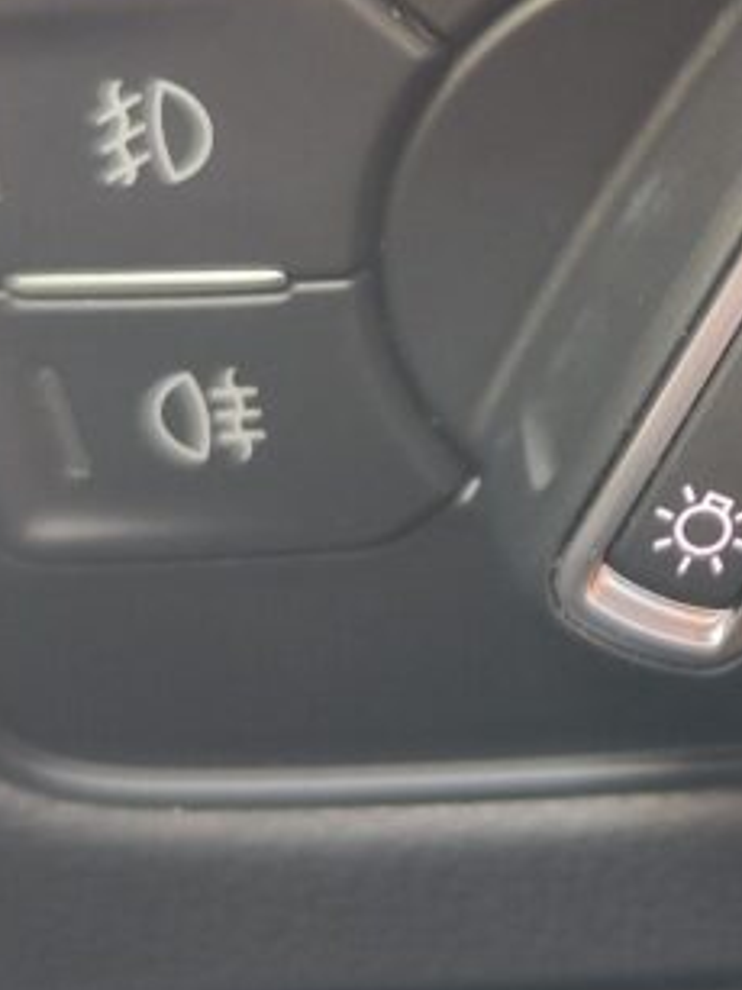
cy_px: 187
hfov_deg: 15.8
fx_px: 2574
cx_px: 871
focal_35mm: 90
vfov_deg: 21.5
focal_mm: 7.01
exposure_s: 1/25
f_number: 1.69
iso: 1556
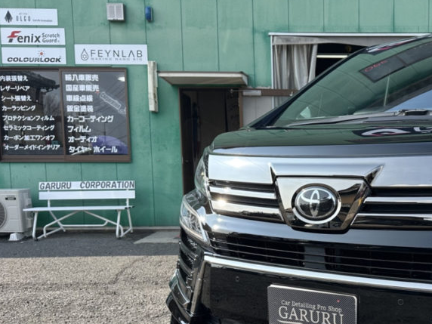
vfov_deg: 33.0
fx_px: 537
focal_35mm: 43
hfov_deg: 42.2
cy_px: 238
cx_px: 336
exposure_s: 1/1304
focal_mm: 6.86
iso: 80
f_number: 1.78
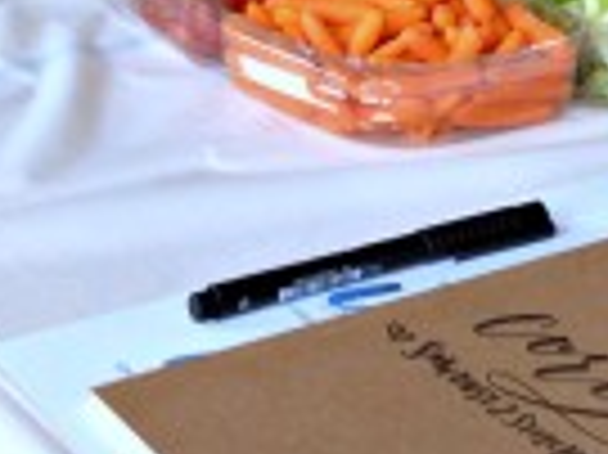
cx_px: 311
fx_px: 2580
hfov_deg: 13.4
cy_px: -544
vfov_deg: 9.3
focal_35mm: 147
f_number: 2.4
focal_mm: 4.12
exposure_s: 1/20
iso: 50
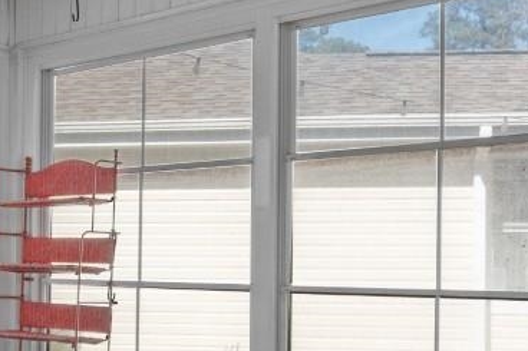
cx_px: 138
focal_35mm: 66
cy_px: 256
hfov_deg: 30.1
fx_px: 968
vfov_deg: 20.5
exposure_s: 1/30
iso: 100
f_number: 4.5
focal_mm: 10
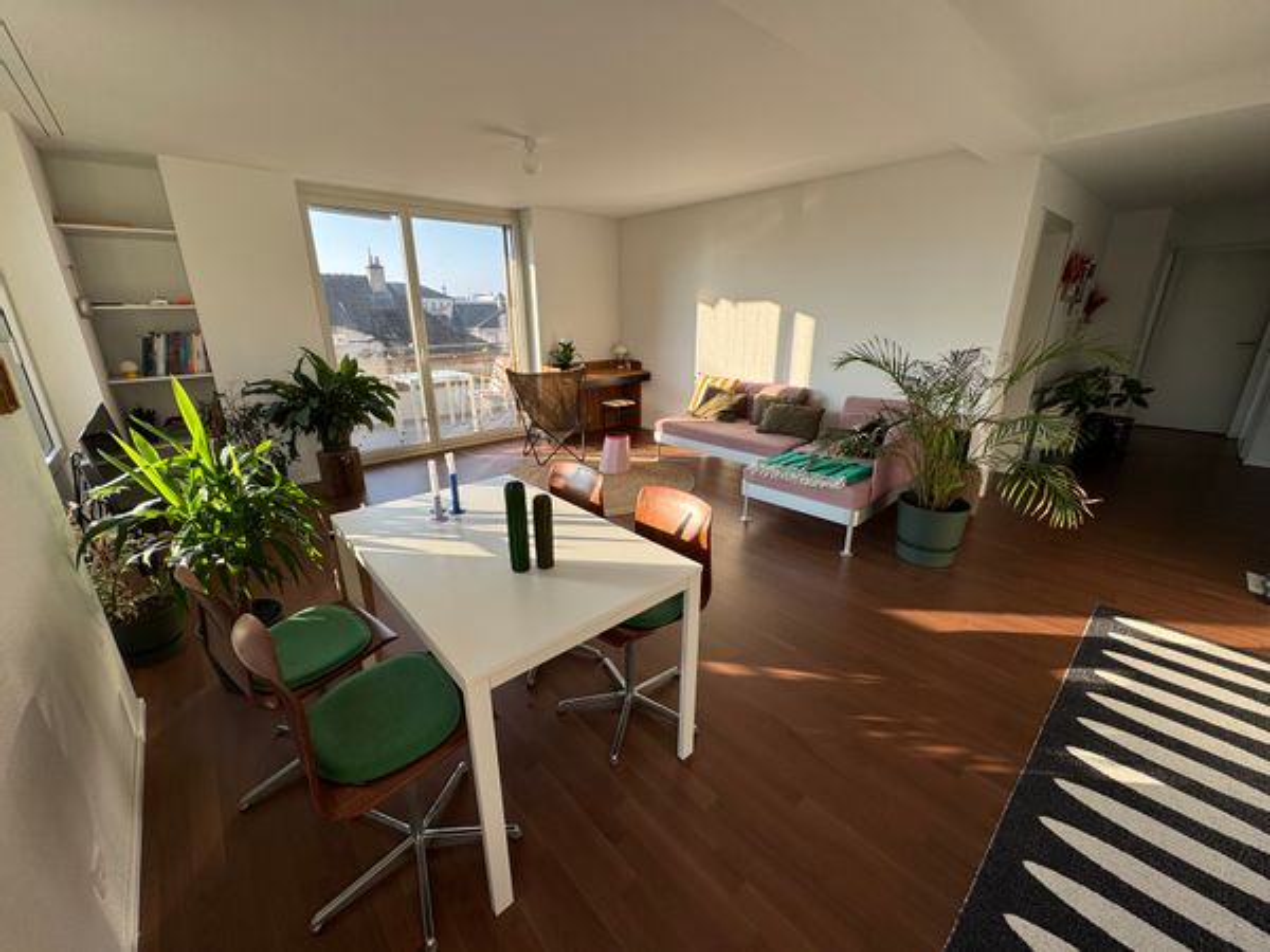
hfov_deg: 102.1
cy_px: 476
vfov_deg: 85.7
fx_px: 514
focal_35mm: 14
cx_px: 635
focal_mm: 2.22
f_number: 2.2
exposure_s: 1/246
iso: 40
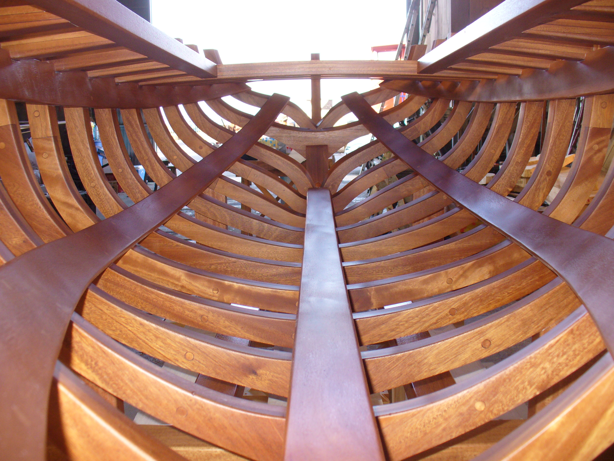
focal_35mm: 37
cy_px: 230
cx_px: 307
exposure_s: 1/60
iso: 100
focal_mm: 6.1
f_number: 2.8
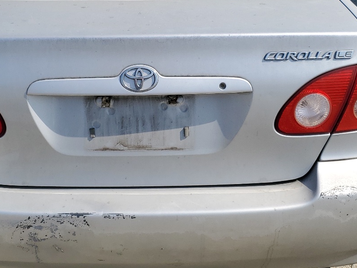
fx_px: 536
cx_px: 137
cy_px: 64
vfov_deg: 27.6
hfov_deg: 36.6
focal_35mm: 52
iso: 50
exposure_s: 1/3333
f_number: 1.5
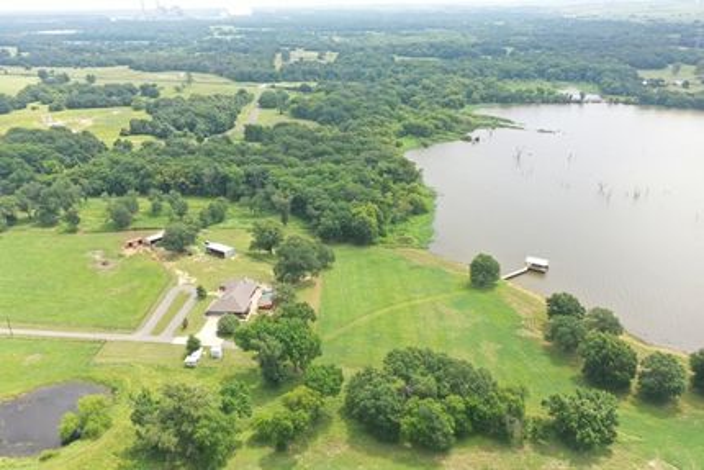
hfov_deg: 65.5
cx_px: 352
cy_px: 235
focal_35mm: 28
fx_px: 548
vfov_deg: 46.4
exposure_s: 1/200
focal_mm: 10.26
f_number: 5
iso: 100
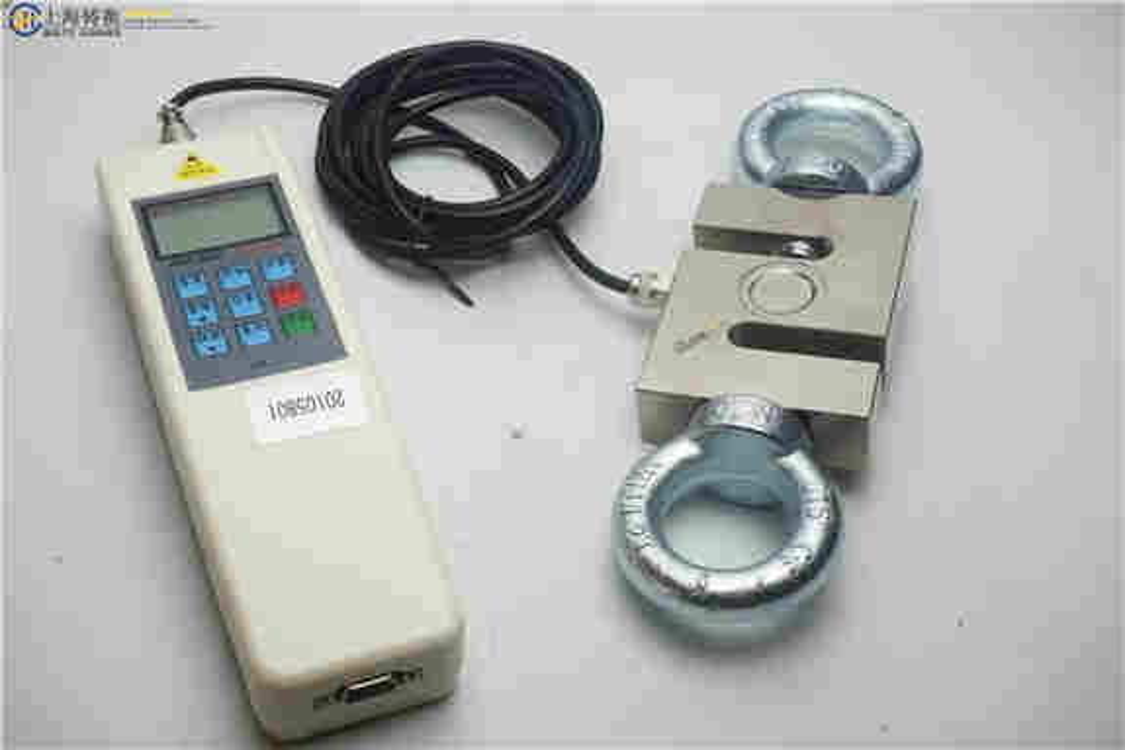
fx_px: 1250
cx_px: 562
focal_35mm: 40
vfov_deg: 33.4
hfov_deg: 48.5
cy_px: 375
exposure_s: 1/100
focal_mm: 14.75
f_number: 3.2
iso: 125
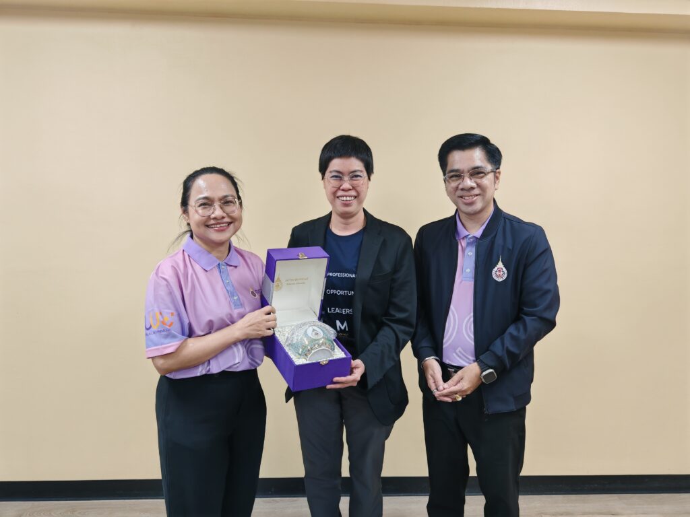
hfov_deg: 65.3
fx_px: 538
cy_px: 258
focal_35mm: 27
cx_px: 345
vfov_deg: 51.4
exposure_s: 1/50
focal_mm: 6.67
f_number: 1.9
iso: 500
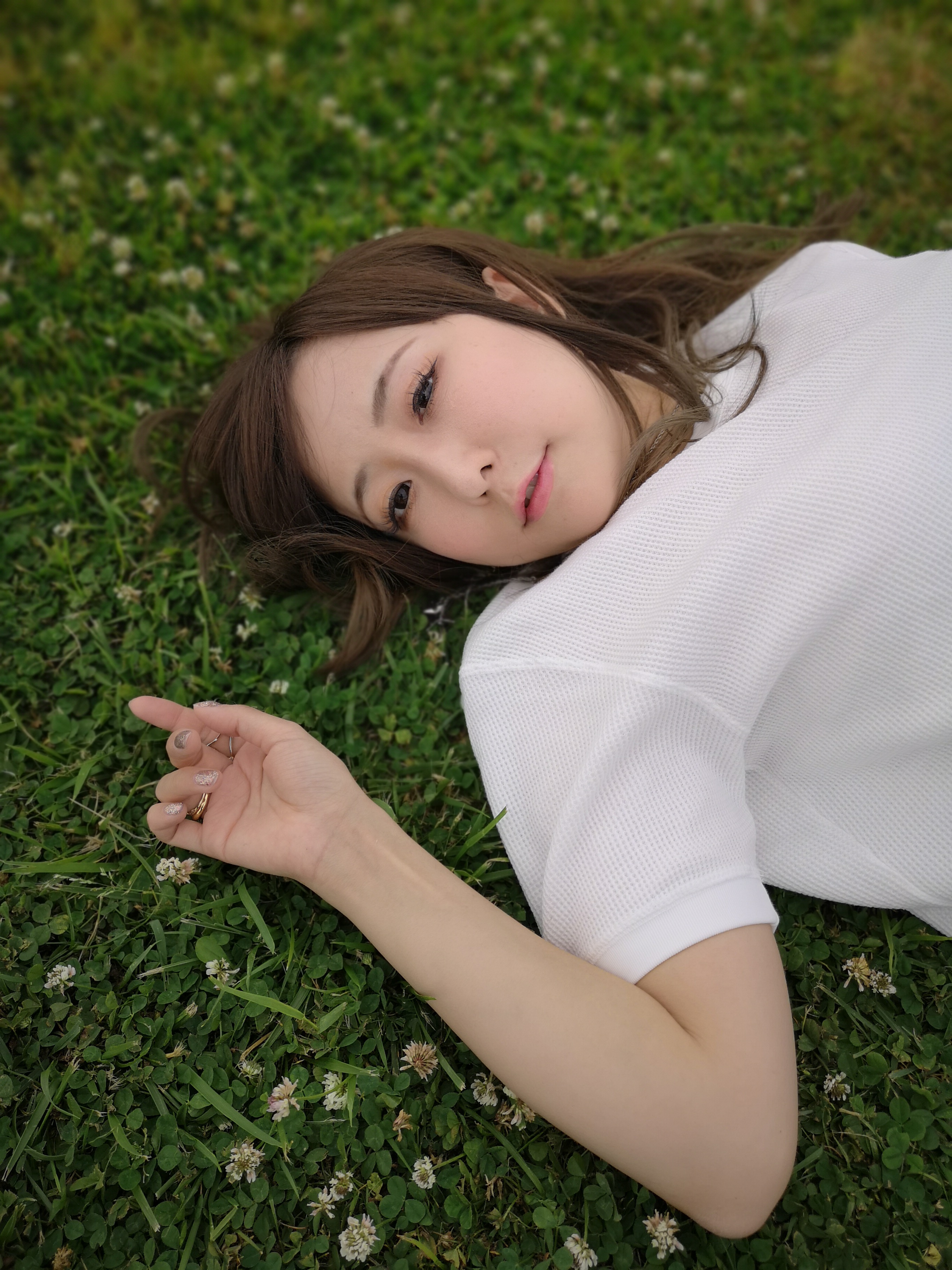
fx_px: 990
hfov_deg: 51.4
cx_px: 476
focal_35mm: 27
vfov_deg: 65.3
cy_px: 635
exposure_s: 1/1005
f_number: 1.8
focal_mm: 3.95
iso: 50
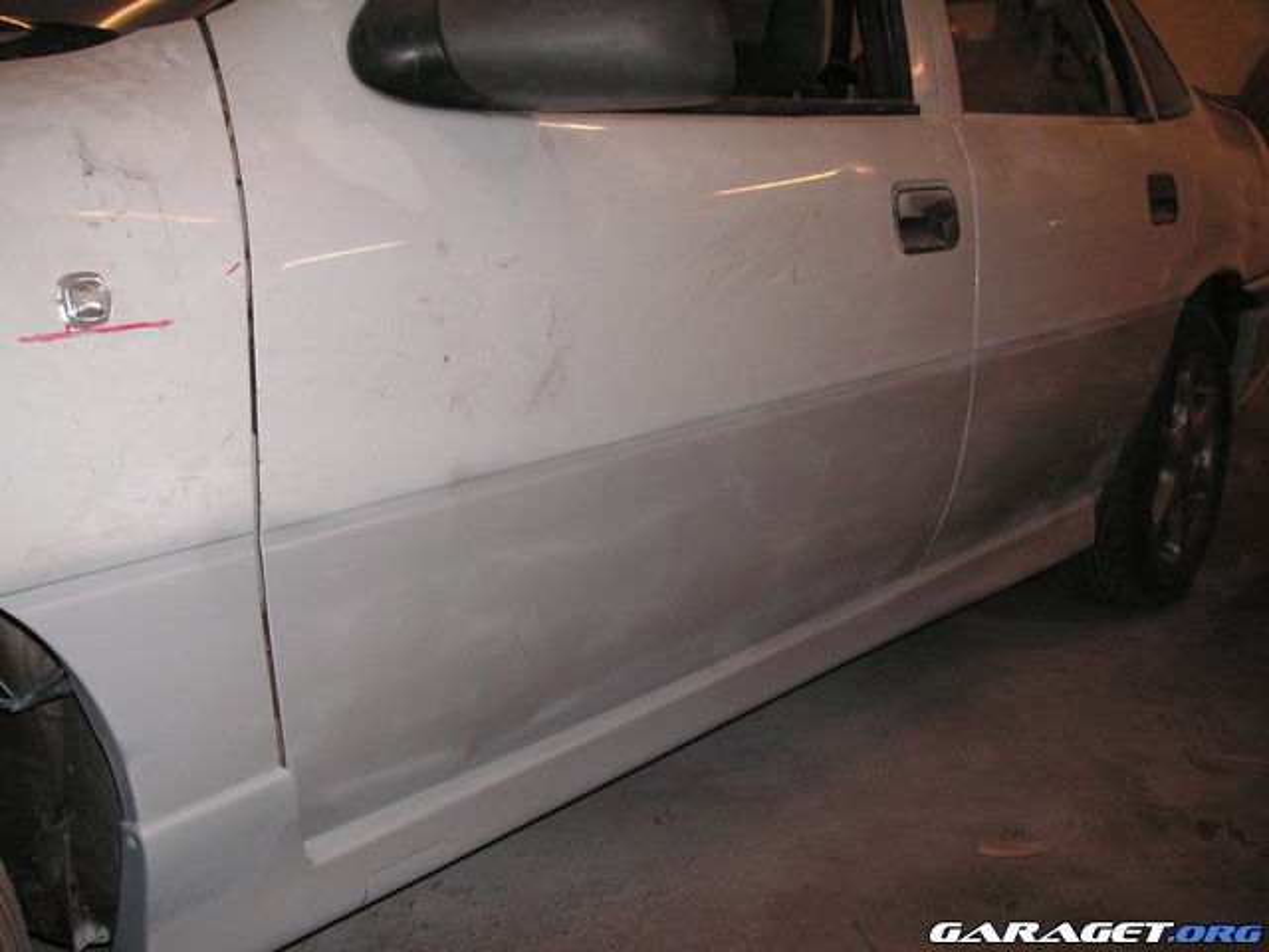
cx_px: 634
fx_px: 1393
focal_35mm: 38
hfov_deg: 49.0
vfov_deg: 37.7
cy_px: 476
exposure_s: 1/45
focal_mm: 6.3
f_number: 3.3
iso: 160
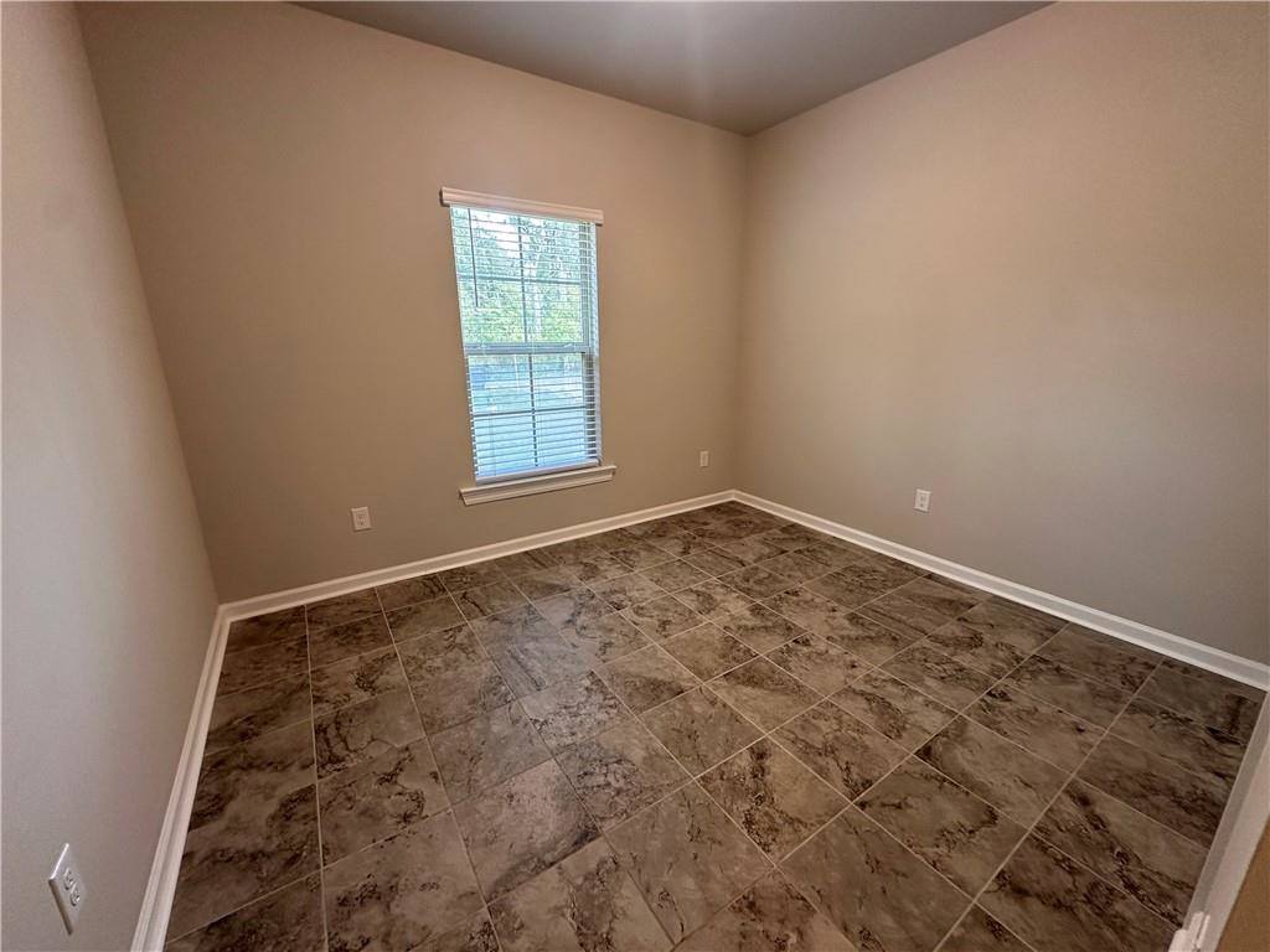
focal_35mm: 14
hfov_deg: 102.1
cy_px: 476
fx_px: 514
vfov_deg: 85.7
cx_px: 635
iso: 200
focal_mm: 2.22
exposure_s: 1/60
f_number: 2.2
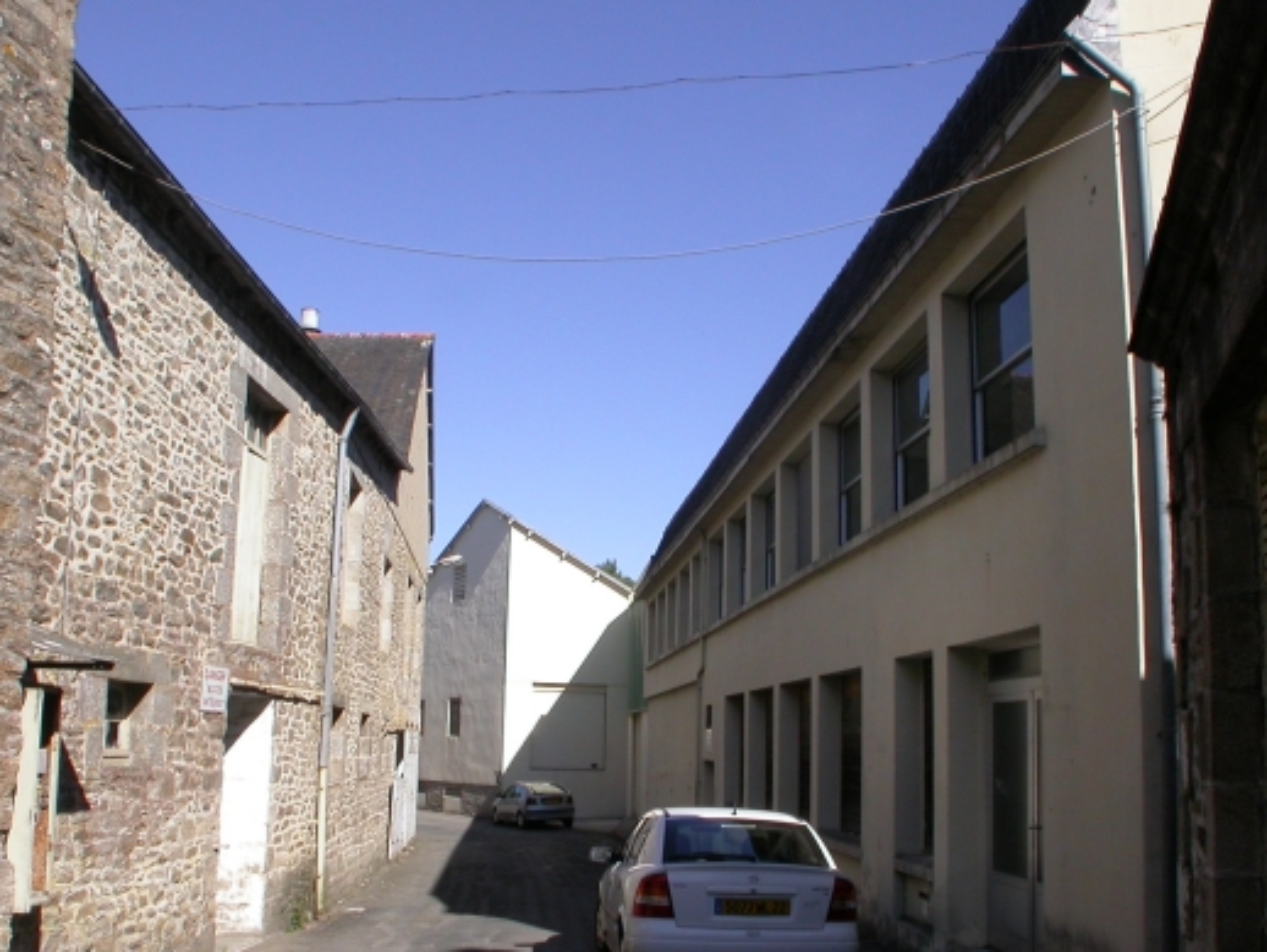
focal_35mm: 50
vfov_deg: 29.0
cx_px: 653
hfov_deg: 38.2
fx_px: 1831
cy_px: 602
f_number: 6.7
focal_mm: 7.85
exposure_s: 1/358
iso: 100
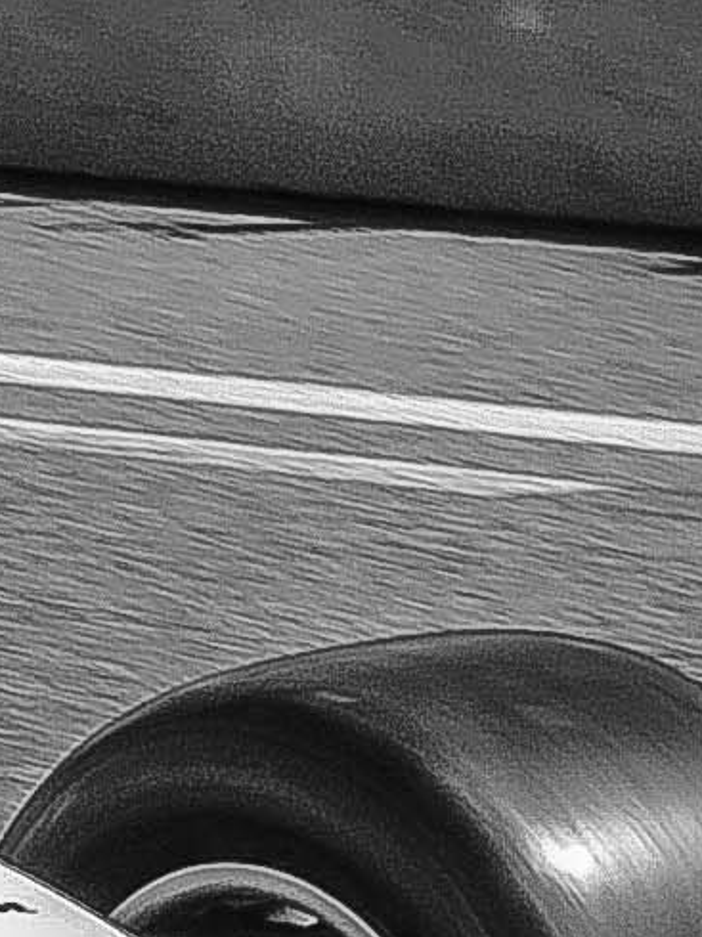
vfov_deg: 3.2
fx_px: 16990
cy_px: 501
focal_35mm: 628
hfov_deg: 2.3
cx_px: -1404
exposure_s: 1/250
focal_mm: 55
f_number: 8
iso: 100
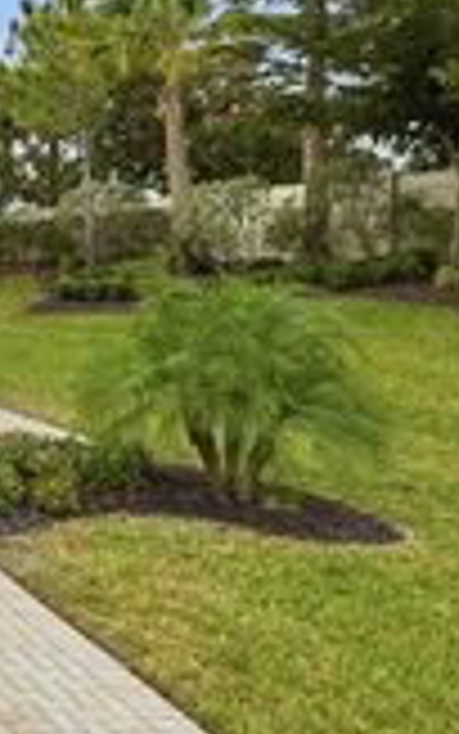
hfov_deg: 18.2
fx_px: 1000
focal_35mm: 50
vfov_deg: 40.1
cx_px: -441
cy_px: 293
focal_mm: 16
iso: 400
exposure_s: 1/2000
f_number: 9
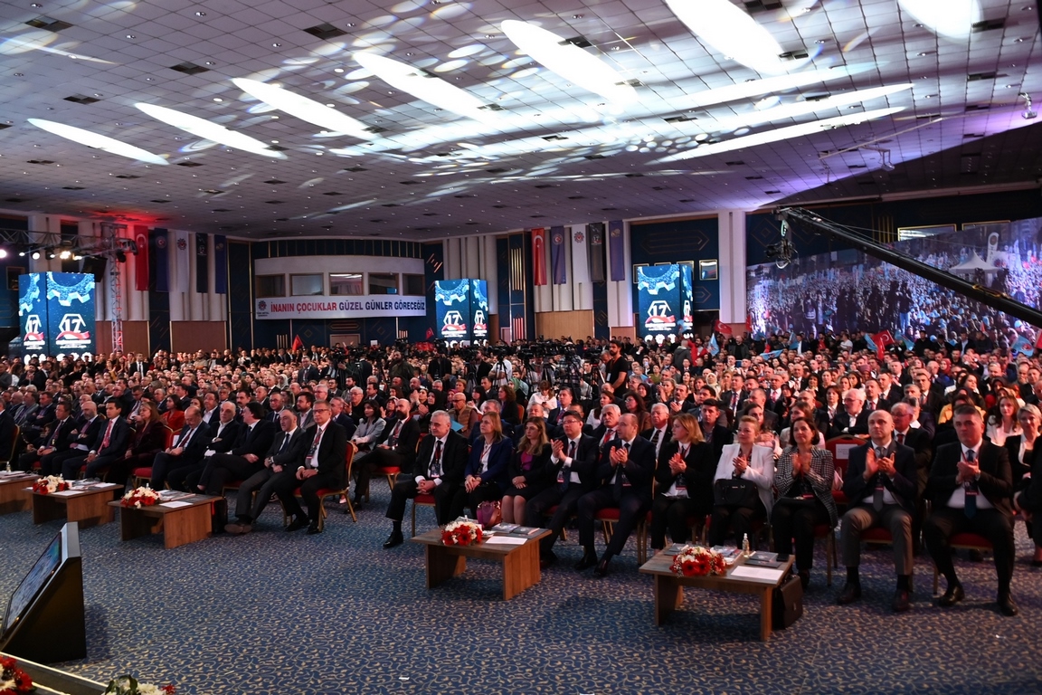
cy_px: 348
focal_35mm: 27
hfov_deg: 67.4
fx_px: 781
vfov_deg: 47.9
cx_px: 521
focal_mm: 18
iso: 1000
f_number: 3.5
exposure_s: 1/50
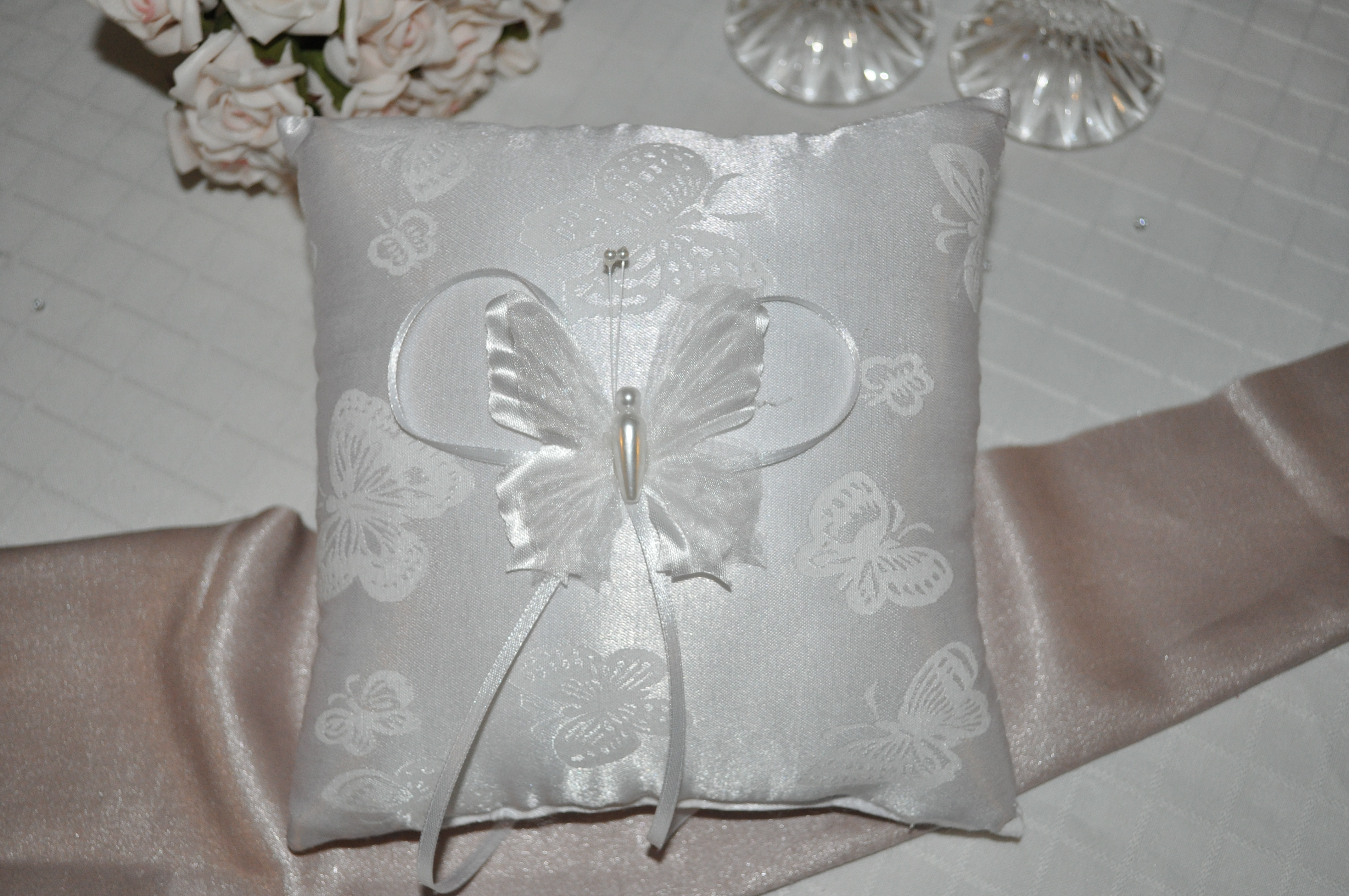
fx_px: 1628
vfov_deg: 30.8
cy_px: 448
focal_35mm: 44
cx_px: 674
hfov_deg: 45.0
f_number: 4.5
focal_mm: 29
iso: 800
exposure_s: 1/60
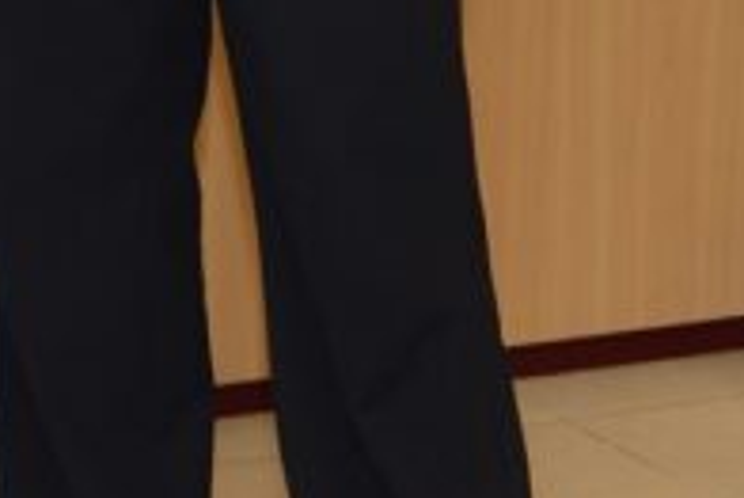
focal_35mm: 261
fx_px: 5398
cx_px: -1051
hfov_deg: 7.4
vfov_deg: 5.1
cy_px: -772
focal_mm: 50
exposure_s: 1/80
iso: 400
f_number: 5.6
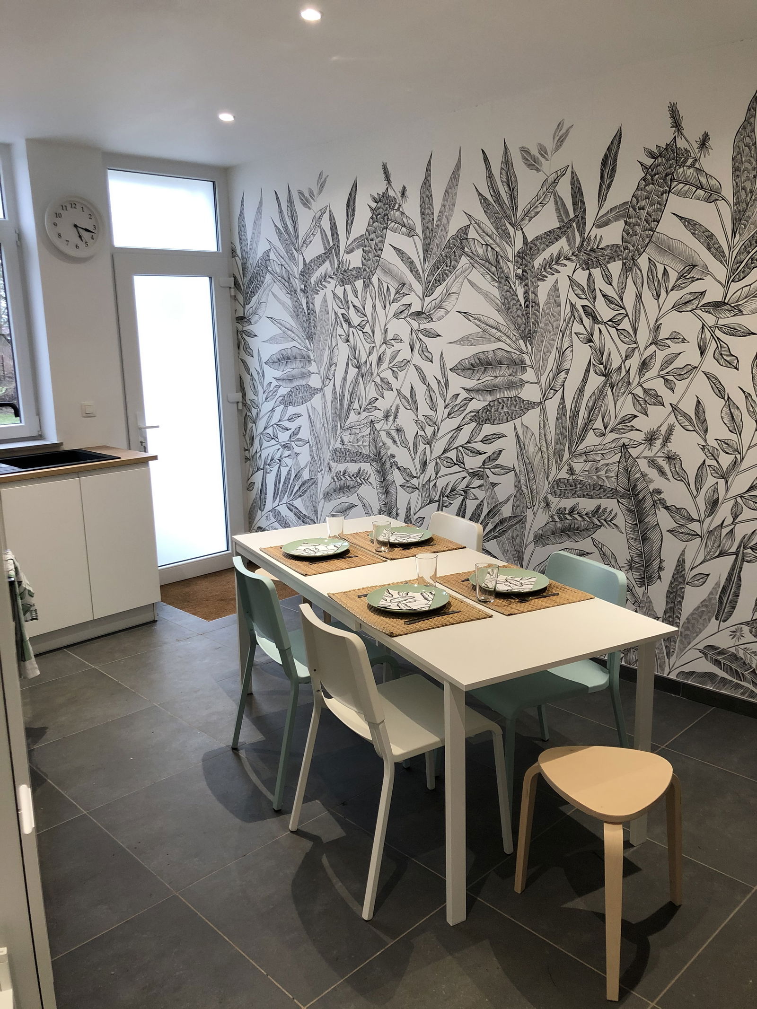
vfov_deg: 63.4
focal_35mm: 28
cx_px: 378
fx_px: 816
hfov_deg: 49.7
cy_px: 504
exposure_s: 1/25
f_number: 1.8
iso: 40
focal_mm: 3.99
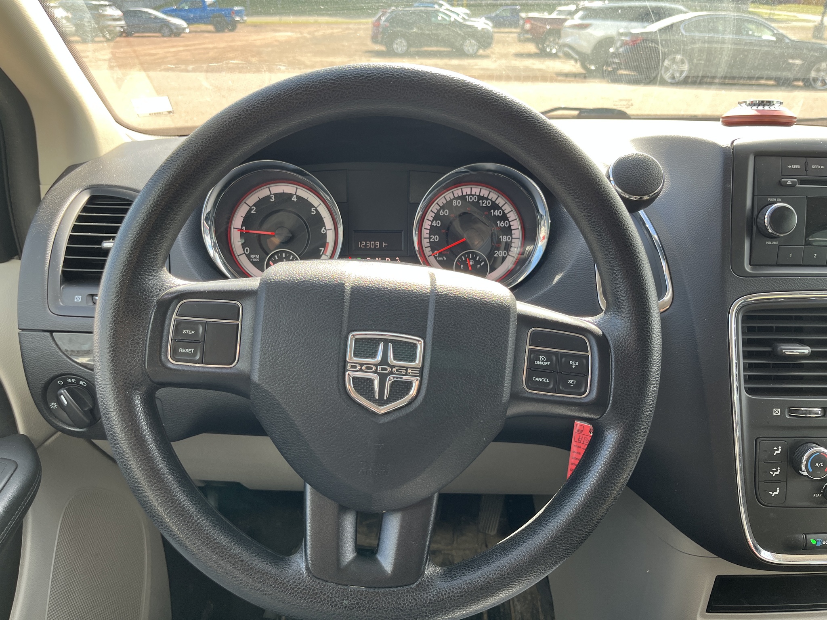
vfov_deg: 53.1
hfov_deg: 67.3
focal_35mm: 26
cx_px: 414
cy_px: 310
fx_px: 621
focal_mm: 5.1
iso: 50
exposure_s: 1/184
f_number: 1.6
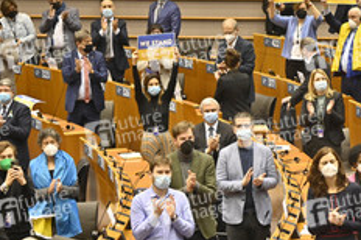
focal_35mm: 263
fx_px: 2634
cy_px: 170
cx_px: 301
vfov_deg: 5.2
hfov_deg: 7.8
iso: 2500
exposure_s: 1/200
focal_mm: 135
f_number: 5.6
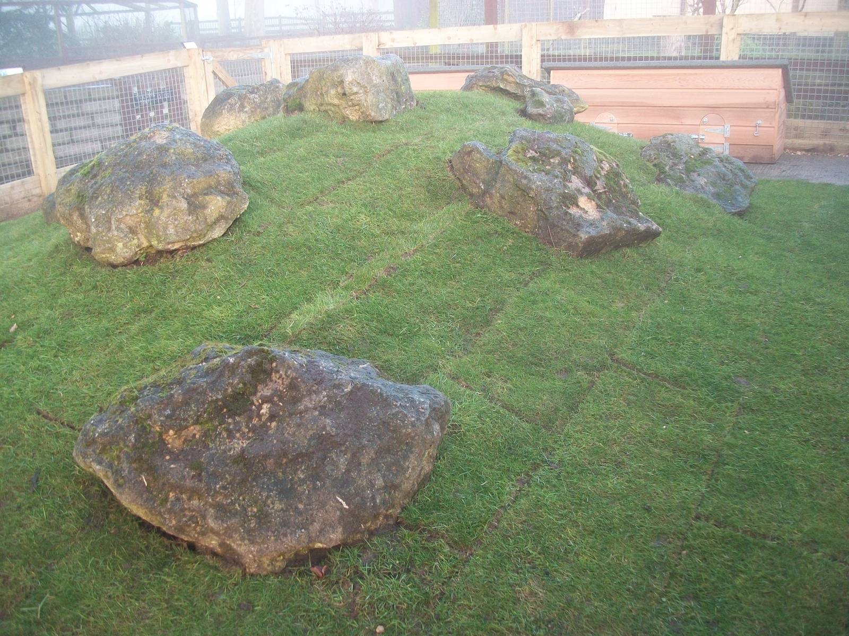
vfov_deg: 44.2
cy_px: 318
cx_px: 424
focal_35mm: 32
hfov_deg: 56.8
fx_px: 785
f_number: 2.9
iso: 130
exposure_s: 1/30
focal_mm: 5.7
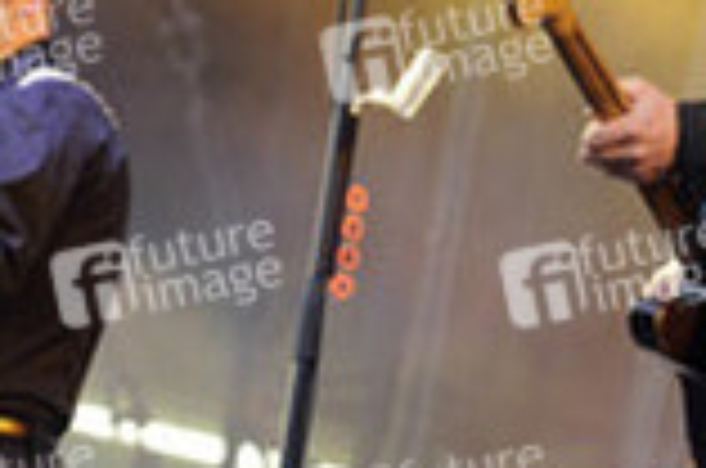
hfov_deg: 5.2
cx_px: 497
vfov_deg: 3.4
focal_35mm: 397
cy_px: 162
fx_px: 7770
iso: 1250
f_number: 4.5
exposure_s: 1/200
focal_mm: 92
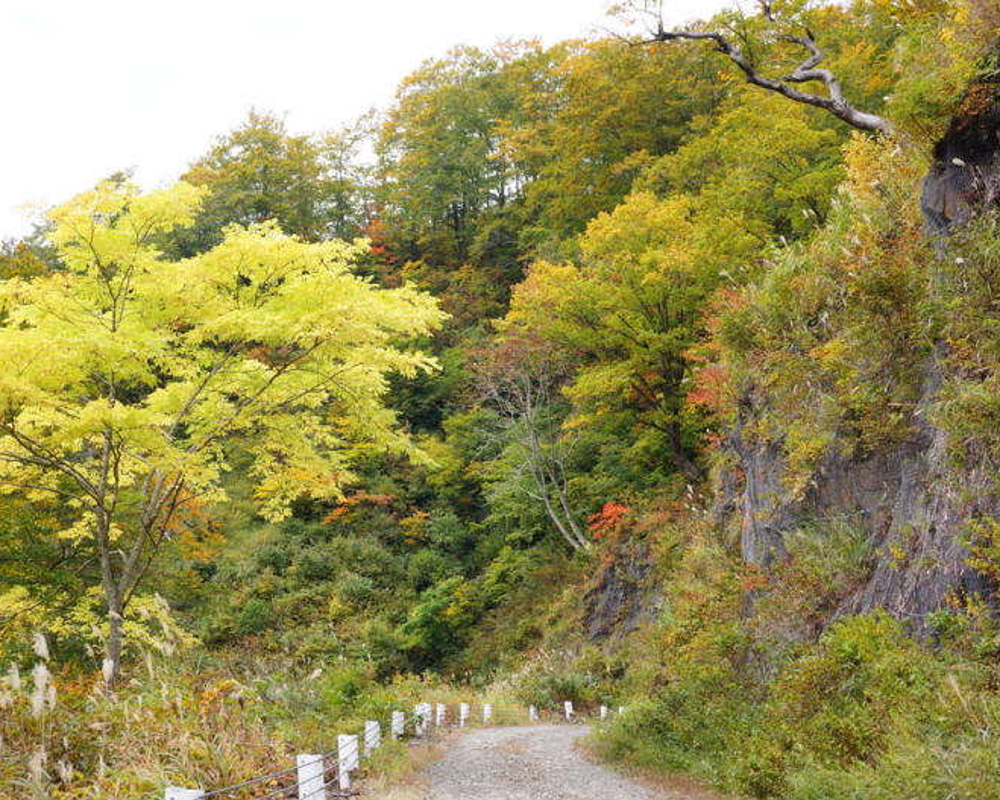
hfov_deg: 38.0
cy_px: 402
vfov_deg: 30.8
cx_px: 422
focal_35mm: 49
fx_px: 1450
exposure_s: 1/100
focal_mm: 29
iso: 100
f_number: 5
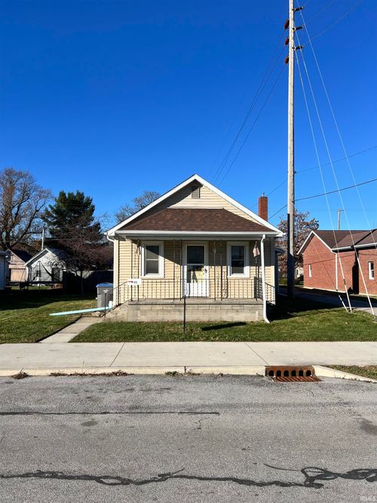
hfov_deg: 53.0
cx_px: 188
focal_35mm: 26
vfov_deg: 67.3
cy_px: 252
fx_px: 378
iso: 50
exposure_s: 1/4630
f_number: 1.5
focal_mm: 5.7
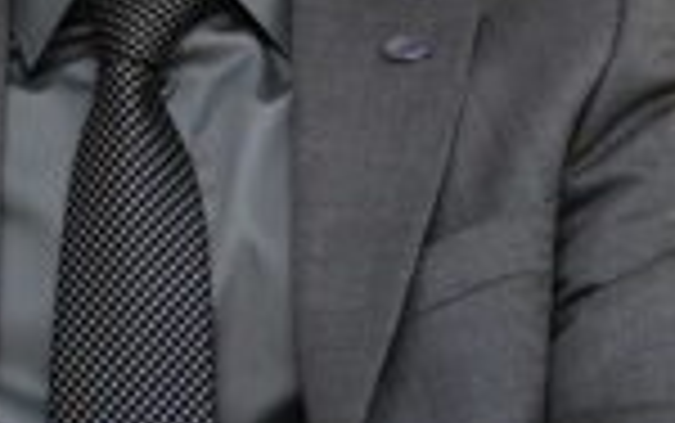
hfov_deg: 6.5
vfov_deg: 4.1
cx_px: 63
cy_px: -86
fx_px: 5891
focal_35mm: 320
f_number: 6.3
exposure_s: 1/200
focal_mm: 70
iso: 250
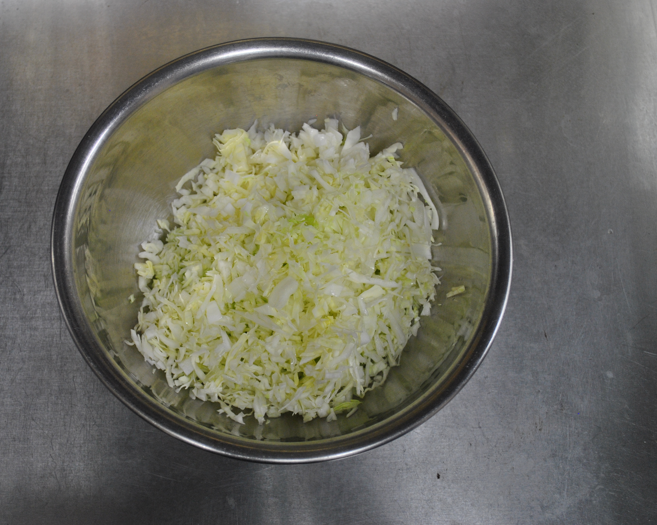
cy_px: 265
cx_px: 275
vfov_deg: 26.2
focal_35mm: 58
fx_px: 1128
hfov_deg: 32.4
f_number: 5
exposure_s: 1/40
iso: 400
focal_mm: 34
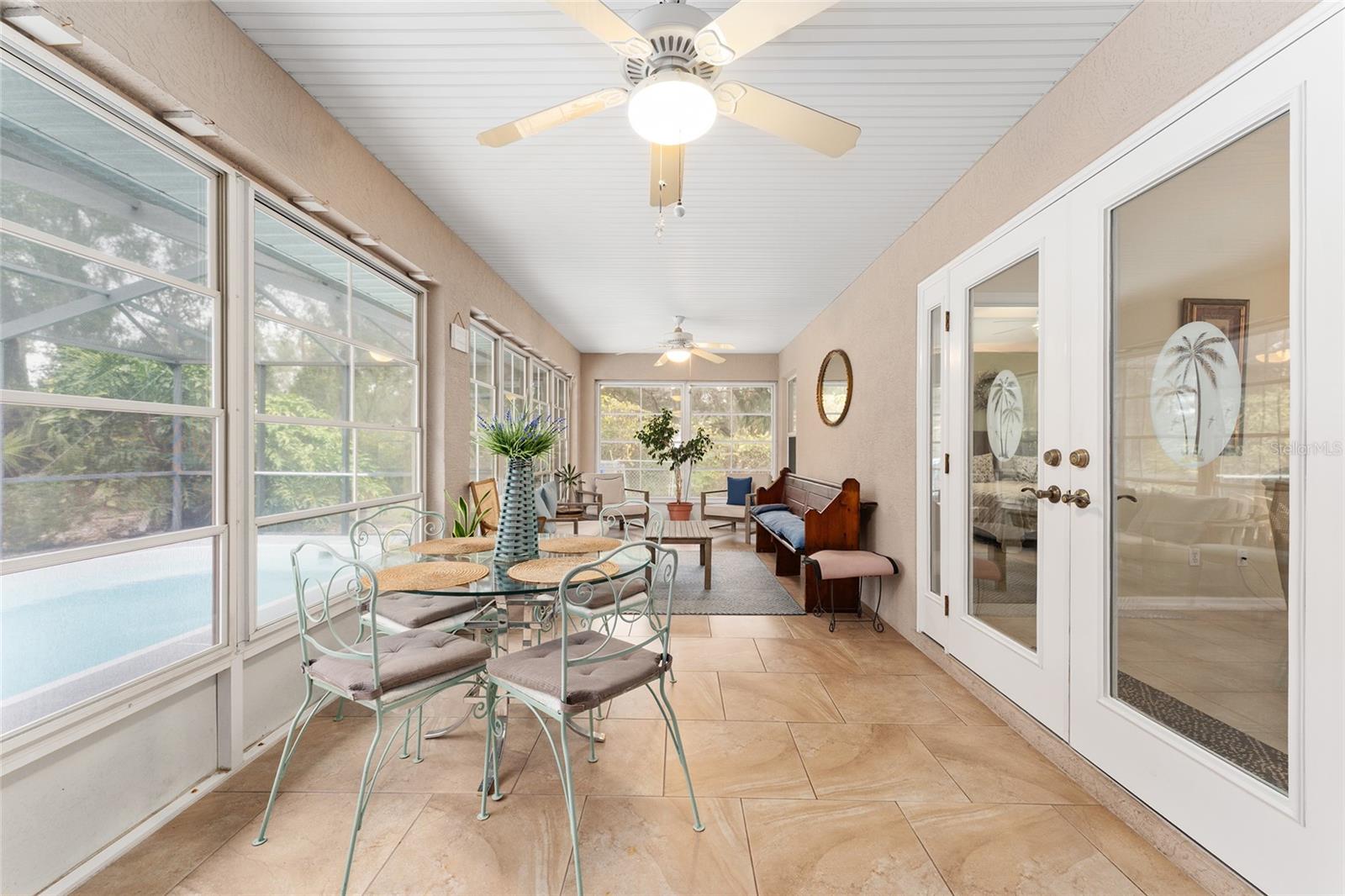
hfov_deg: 104.3
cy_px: 448
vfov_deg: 81.2
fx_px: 523
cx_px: 672
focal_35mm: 14
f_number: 7.1
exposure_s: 1/5
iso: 400
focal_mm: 14
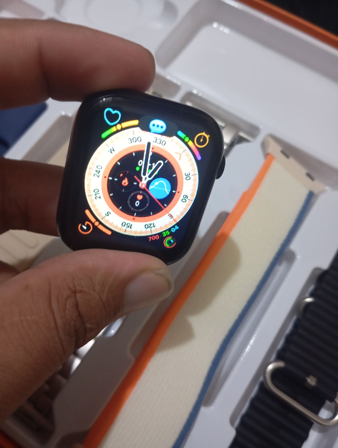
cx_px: 169
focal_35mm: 28
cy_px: 224
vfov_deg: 63.4
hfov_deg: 49.9
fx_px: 364
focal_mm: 4.22
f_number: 1.8
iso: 2654
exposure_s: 1/20
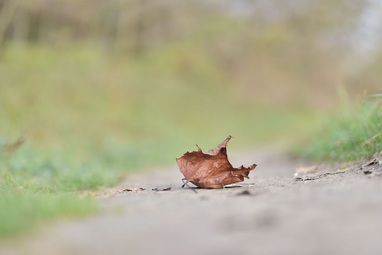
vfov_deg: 16.1
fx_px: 902
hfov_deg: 23.9
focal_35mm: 85
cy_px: 128
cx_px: 191
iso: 100
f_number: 1.6
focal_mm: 85
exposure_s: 1/800
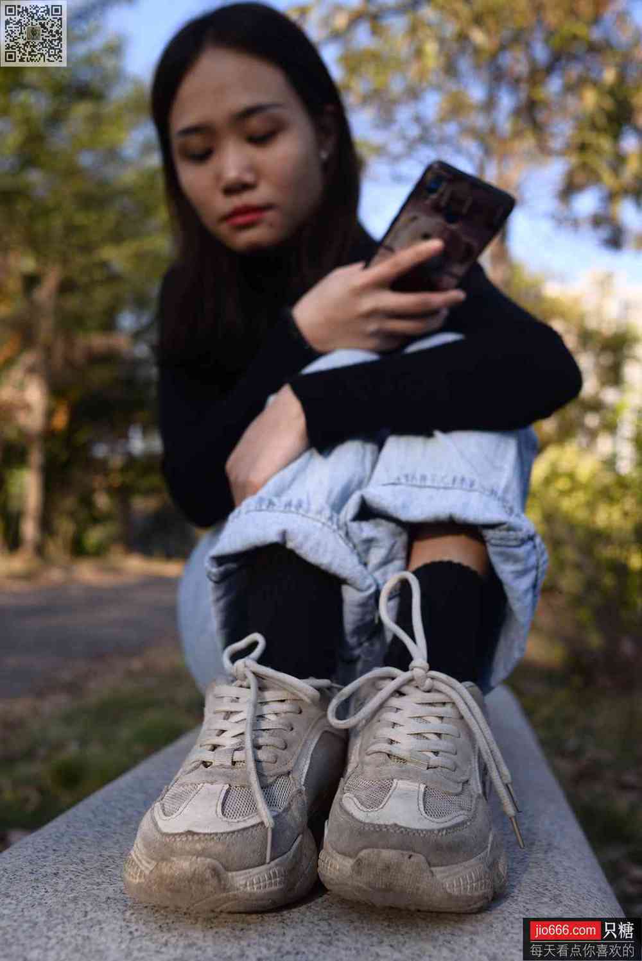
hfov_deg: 37.9
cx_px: 321
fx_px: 935
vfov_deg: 54.4
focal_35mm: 35
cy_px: 480
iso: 125
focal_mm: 35
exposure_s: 1/400
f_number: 5.6
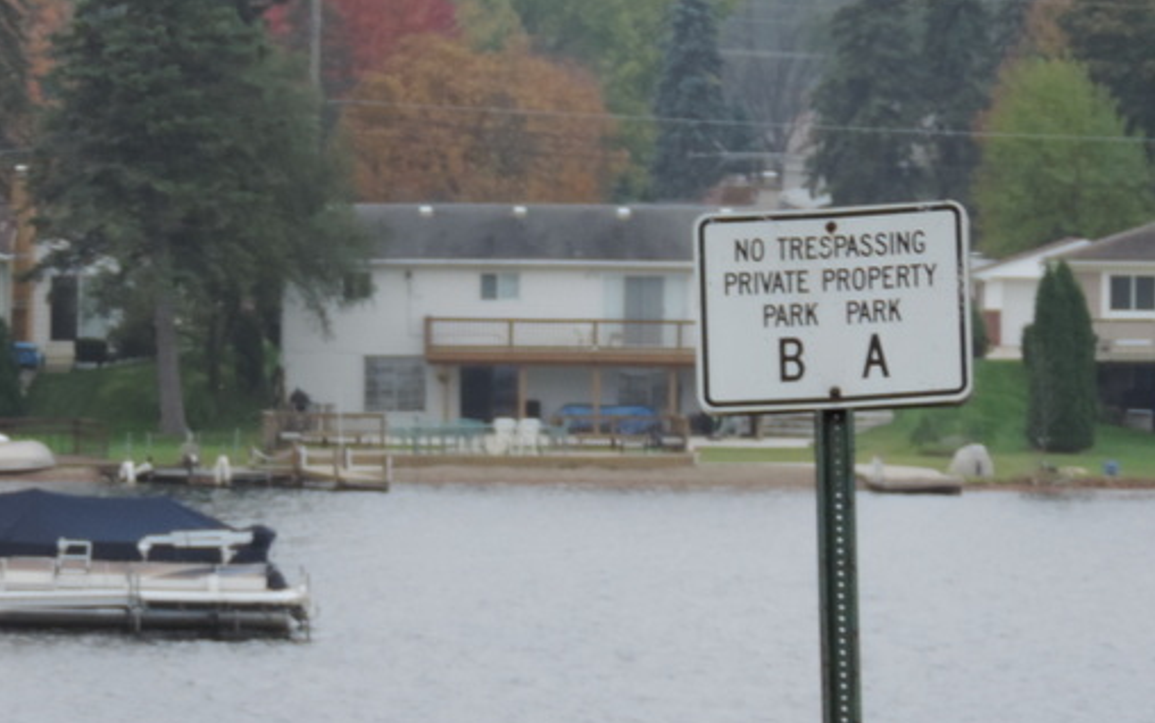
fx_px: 10424
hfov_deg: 6.3
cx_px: 273
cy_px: 246
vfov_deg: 4.0
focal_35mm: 331
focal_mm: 27.6
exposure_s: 1/125
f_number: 4.4
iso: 140
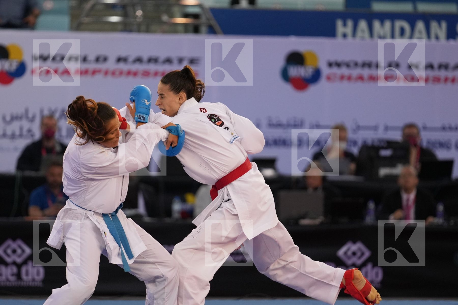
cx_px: 229
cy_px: 152
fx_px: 3816
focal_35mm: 300
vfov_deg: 4.6
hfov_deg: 6.9
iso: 1600
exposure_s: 1/1000
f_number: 2.8
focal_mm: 200
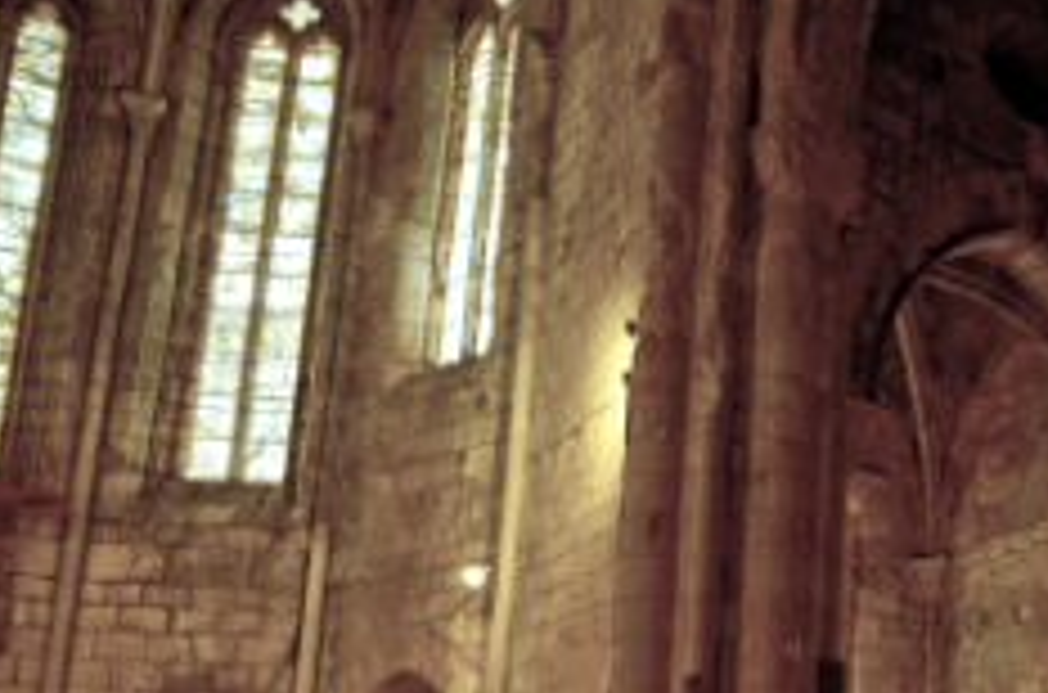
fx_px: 1248
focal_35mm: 43
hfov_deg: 38.9
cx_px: 1106
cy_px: 652
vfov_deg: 29.4
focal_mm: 20
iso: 100
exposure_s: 1/6
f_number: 4
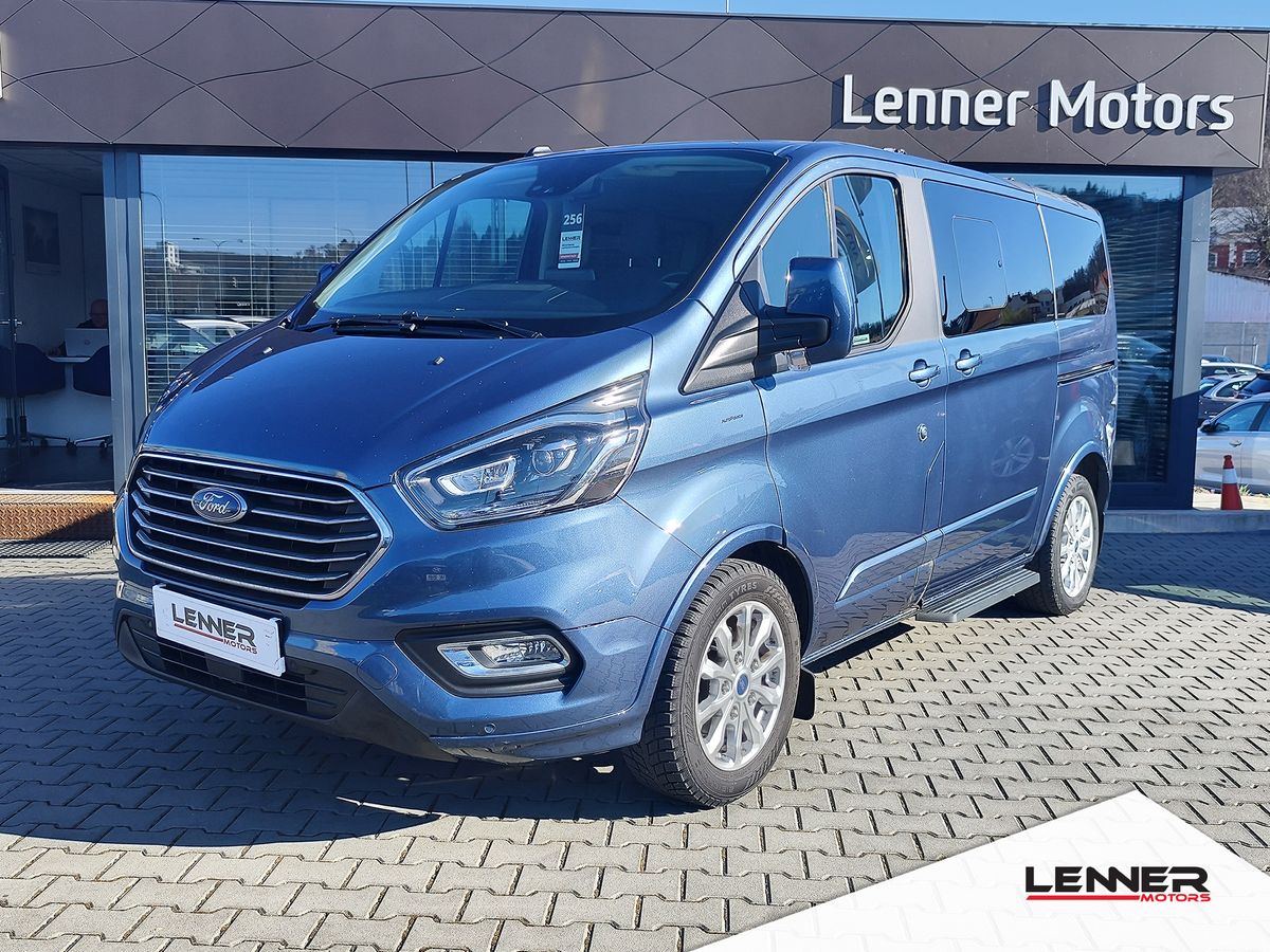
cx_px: 635
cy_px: 476
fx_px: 844
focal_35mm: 23
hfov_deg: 73.9
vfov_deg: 58.9
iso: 50
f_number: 1.69
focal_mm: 7.01
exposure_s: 1/520
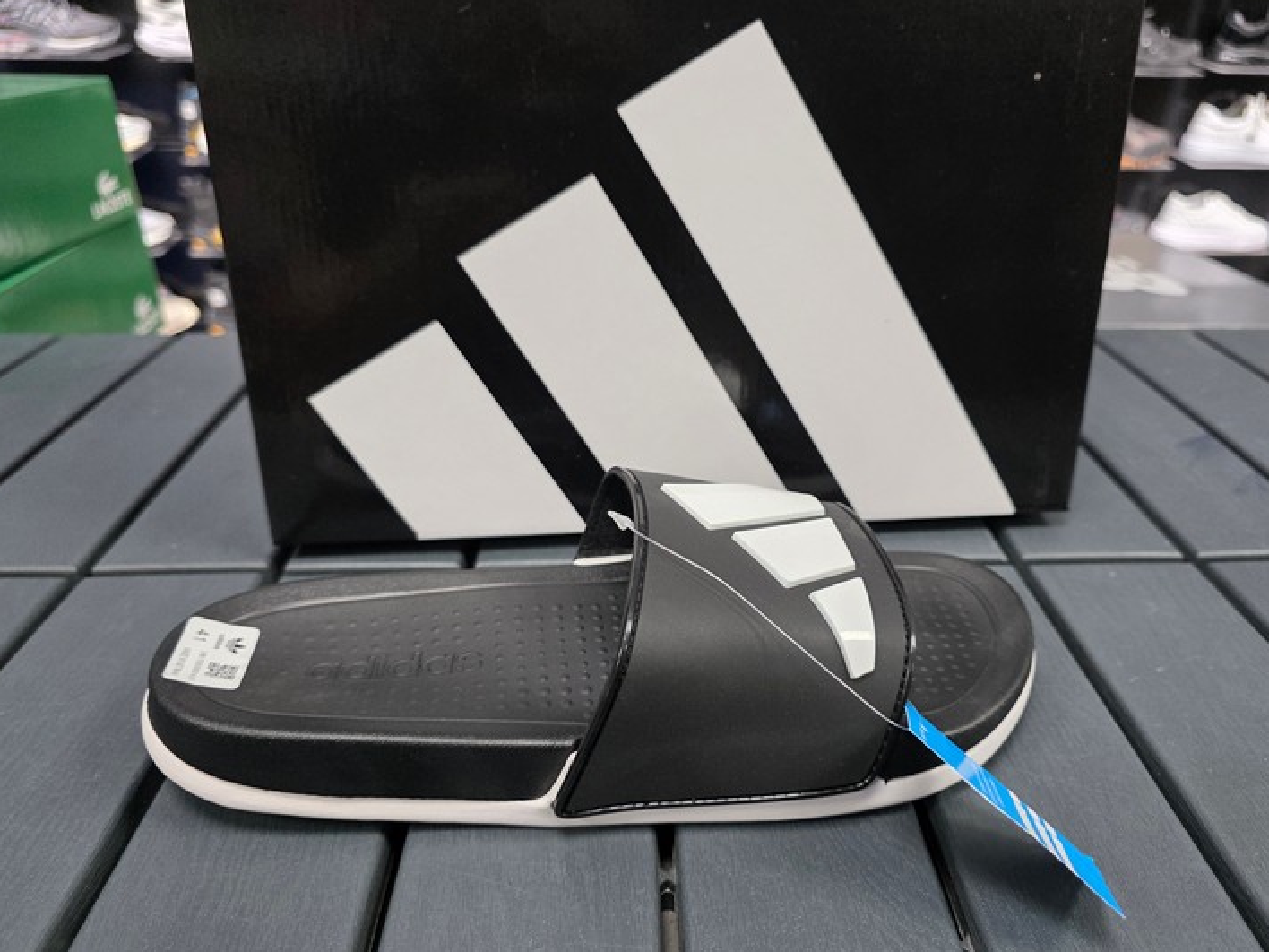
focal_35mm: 26
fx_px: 953
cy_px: 493
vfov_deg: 53.1
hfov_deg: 67.2
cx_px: 672
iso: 250
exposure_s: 1/100
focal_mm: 6.3
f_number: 1.7
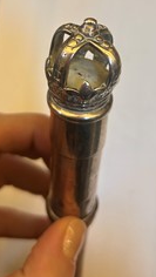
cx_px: 76
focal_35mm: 48
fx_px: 352
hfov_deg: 25.0
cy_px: 54
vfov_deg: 41.0
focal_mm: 5.7
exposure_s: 1/100
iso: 125
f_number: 1.5
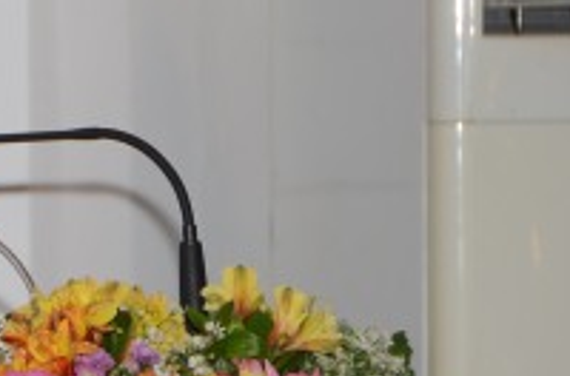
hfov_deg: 3.4
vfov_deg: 2.2
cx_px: -142
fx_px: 9589
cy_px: 150
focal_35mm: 608
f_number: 5.6
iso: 400
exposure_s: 1/60
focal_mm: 135
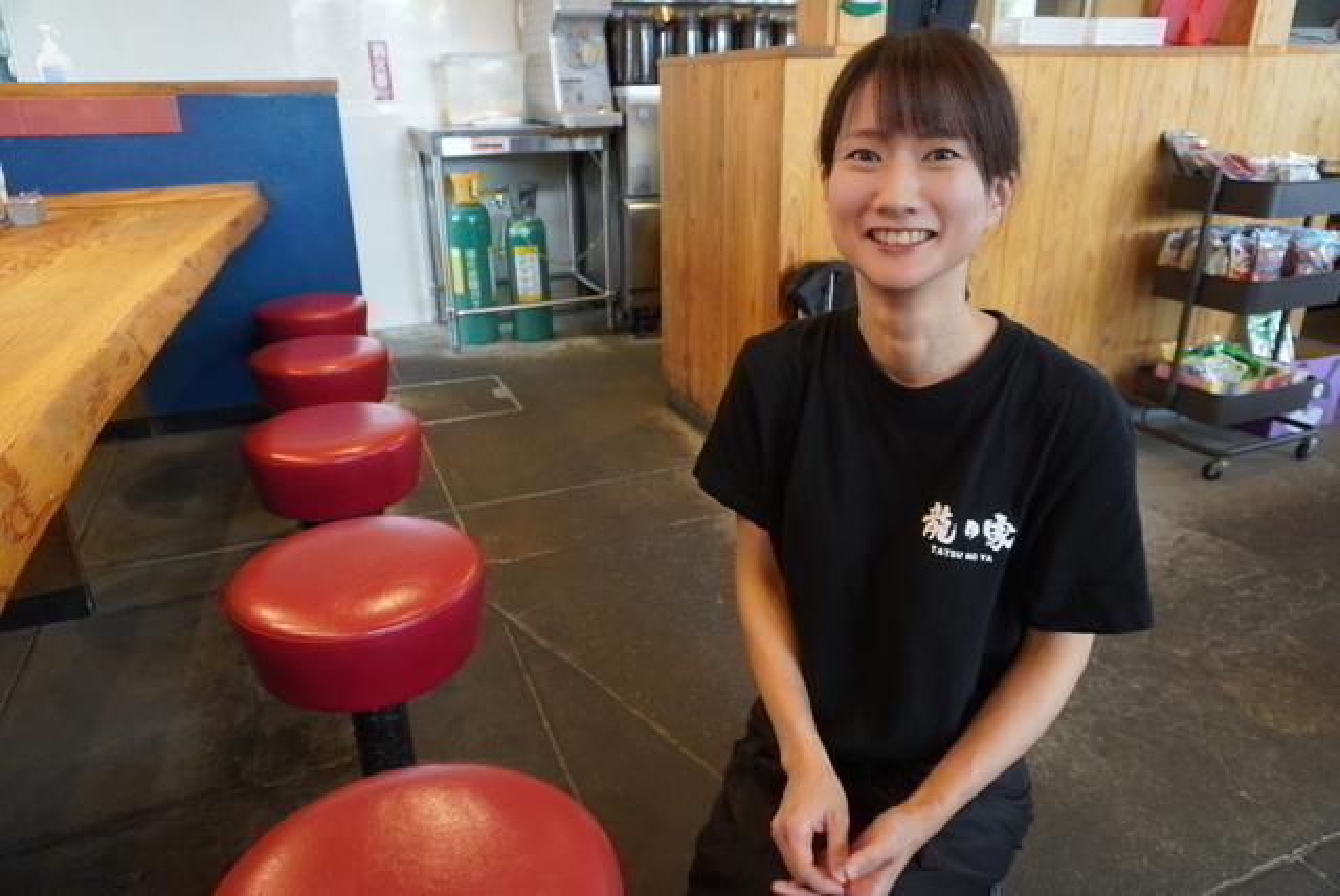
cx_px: 670
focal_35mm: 24
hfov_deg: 73.7
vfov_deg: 53.2
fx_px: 894
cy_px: 448
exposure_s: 1/160
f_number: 4
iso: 2000
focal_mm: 16
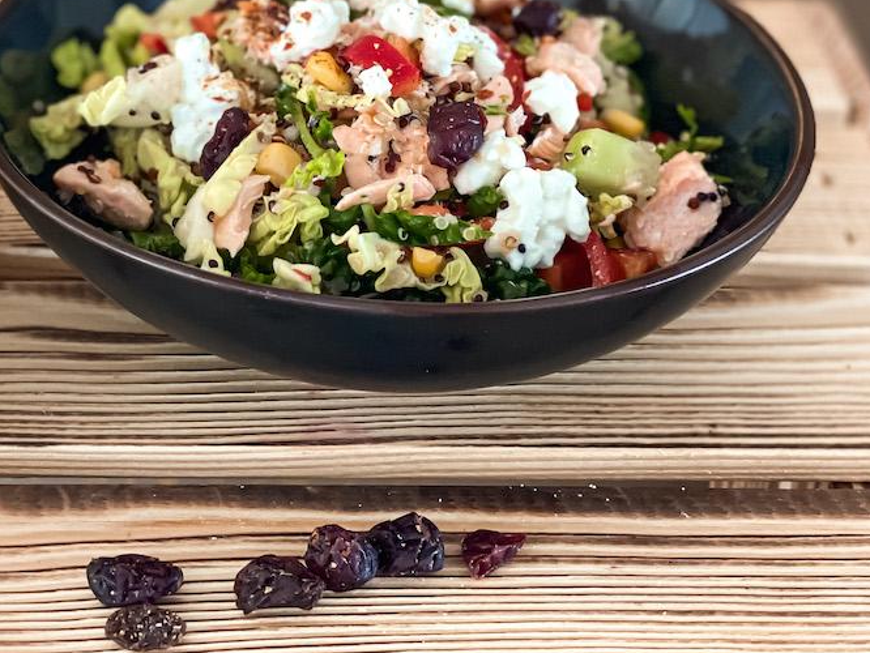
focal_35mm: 89
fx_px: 2238
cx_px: 283
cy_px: 126
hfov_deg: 21.9
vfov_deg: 16.5
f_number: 2
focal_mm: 6
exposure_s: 1/40
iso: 200
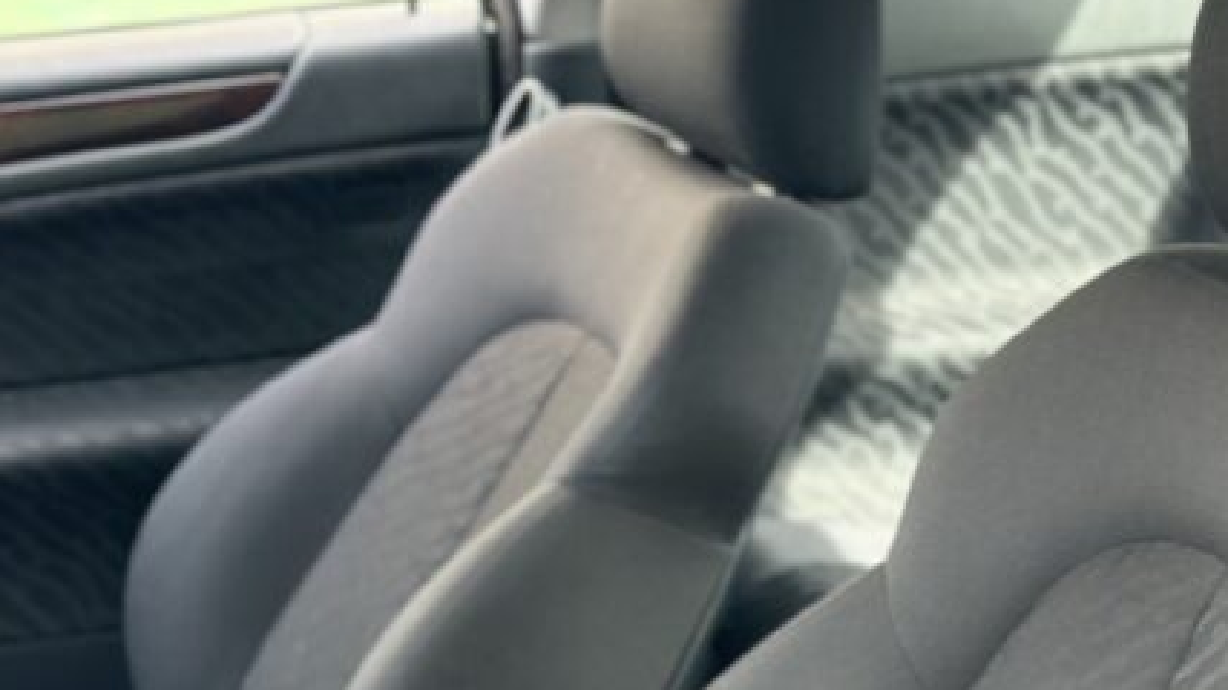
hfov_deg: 21.7
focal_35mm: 98
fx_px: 3190
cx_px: 799
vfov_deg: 12.1
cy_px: 796
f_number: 1.78
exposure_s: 1/150
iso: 125
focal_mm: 6.86
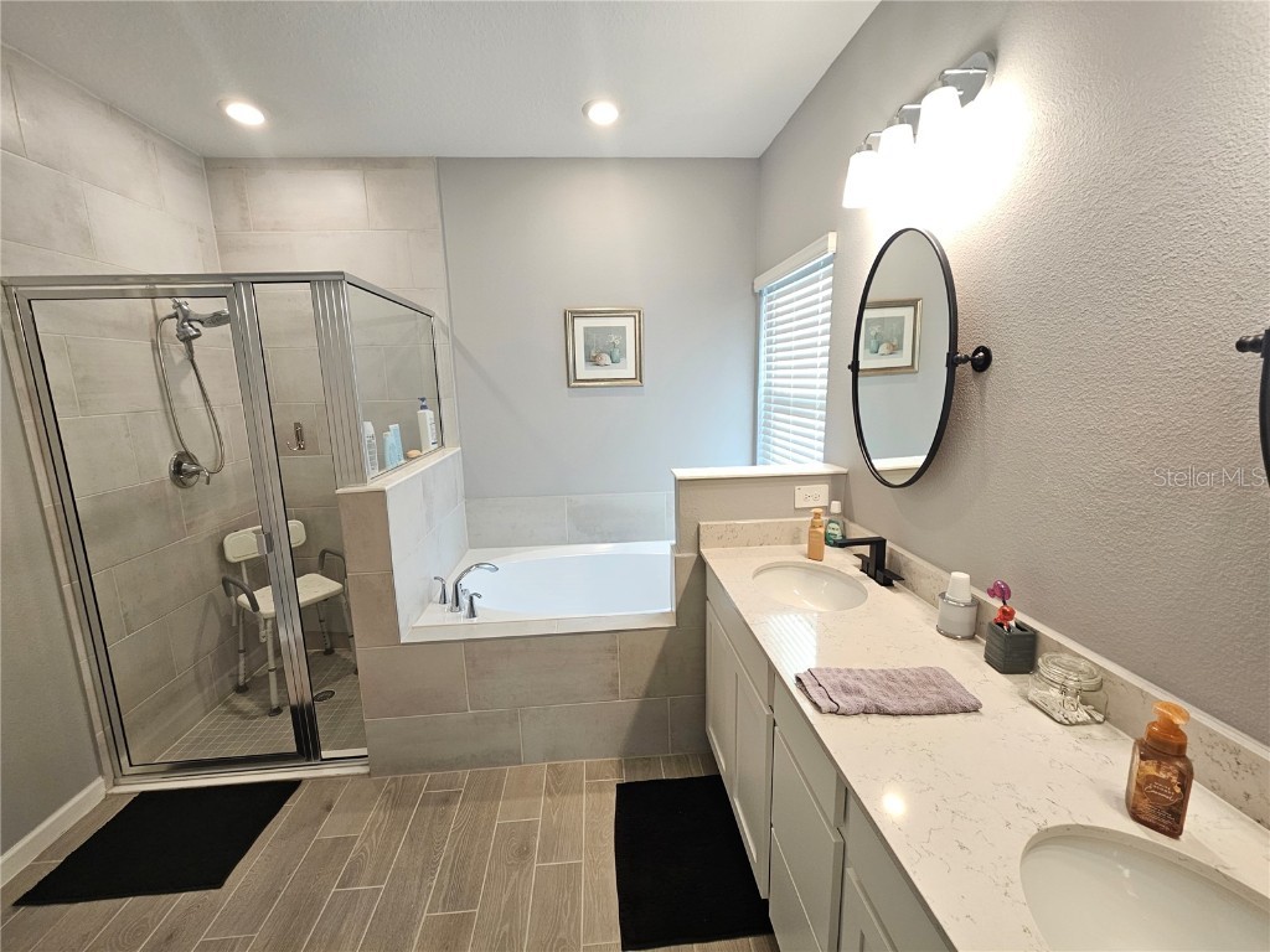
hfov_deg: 106.2
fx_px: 477
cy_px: 476
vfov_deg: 89.9
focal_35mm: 13
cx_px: 635
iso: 125
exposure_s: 1/60
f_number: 2.2
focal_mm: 2.2
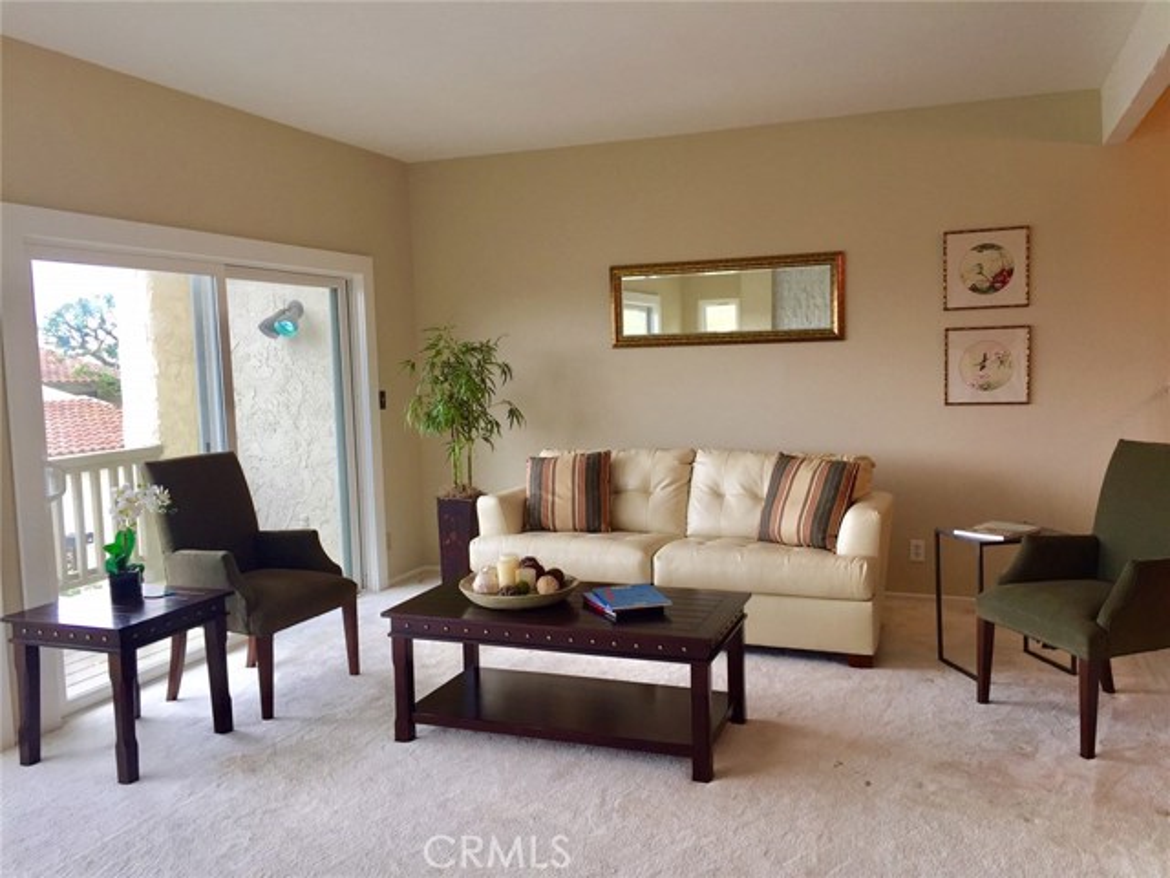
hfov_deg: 61.7
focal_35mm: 29
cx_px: 585
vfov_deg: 48.2
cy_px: 439
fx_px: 980
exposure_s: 1/40
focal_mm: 4.15
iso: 32
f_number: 2.2
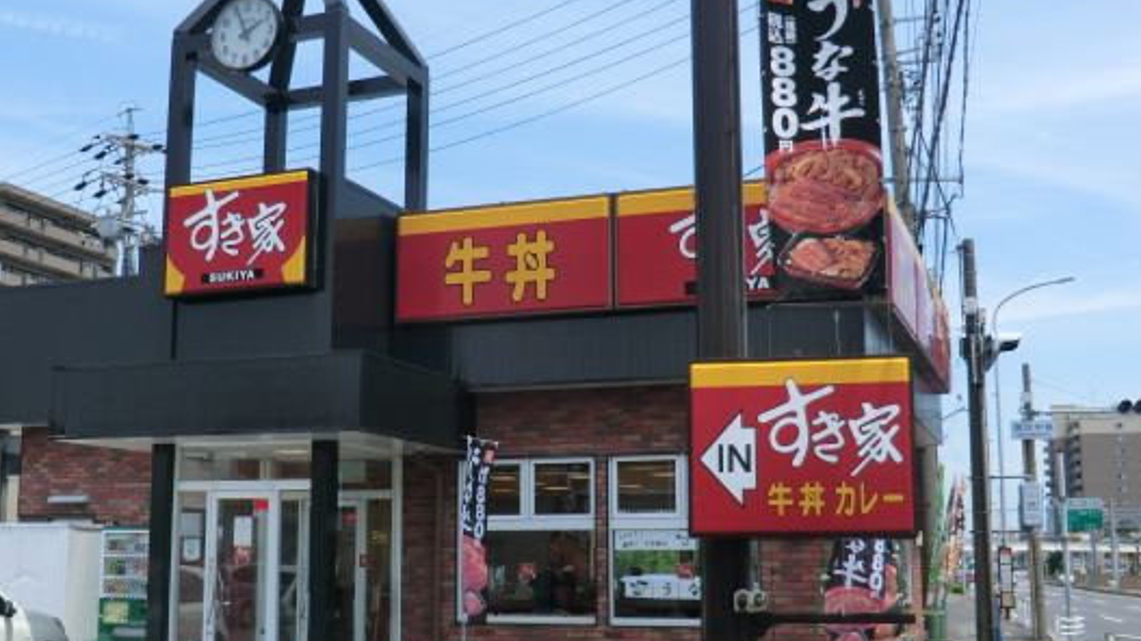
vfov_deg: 26.5
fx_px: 1361
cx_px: 515
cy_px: 357
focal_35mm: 45
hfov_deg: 45.4
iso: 80
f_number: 3.6
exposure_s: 1/640
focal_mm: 6.1
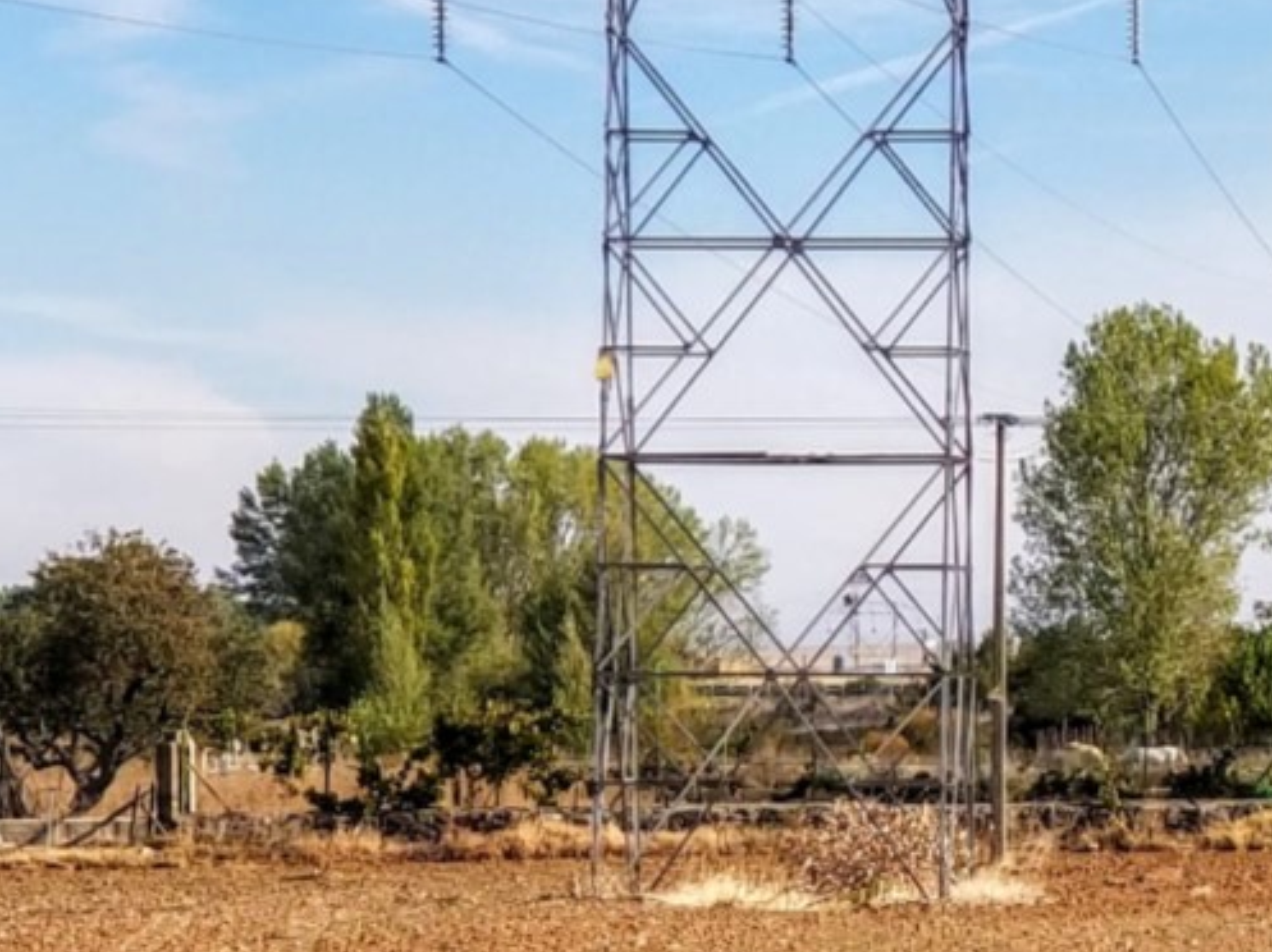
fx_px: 5618
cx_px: 722
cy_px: 102
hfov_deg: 12.9
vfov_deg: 9.6
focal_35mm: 153
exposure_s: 1/894
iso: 25
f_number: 2.4
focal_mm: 6
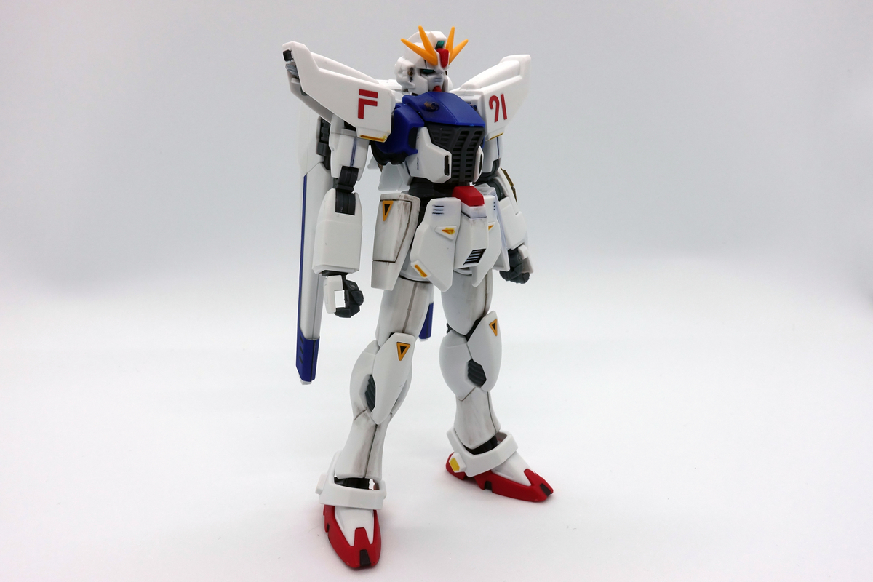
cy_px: 291
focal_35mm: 30
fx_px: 727
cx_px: 436
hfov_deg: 61.9
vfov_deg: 43.6
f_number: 11
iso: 125
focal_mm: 10.89
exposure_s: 1/15
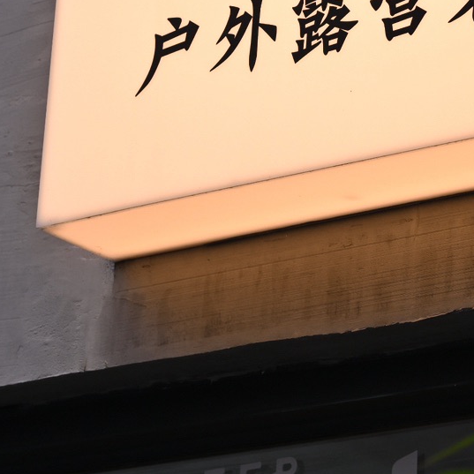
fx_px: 2696
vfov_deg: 10.0
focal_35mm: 174
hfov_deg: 9.9
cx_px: 539
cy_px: 70
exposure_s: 1/200
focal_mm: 55
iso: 100
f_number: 4
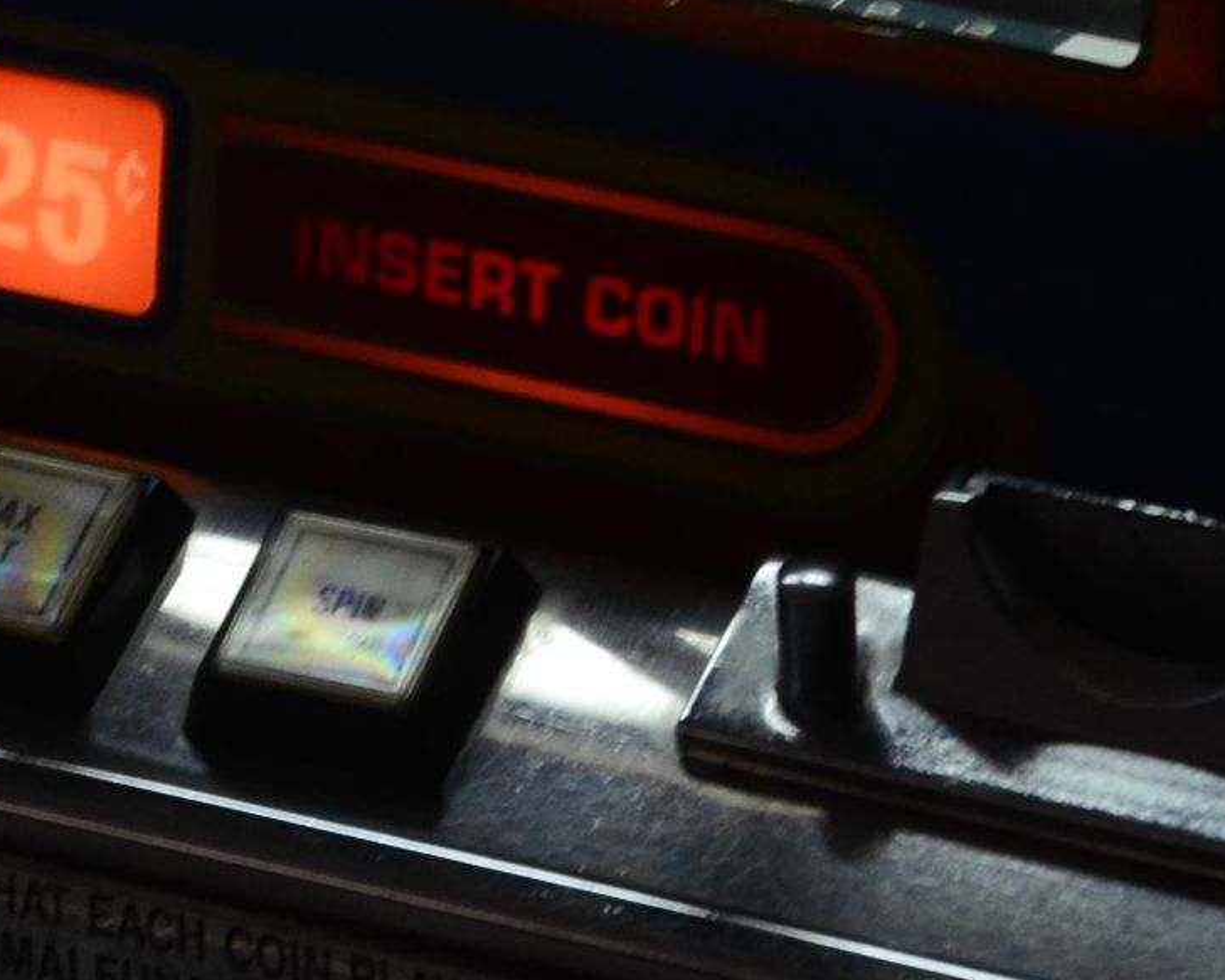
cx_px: 192
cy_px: -364
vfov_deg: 3.3
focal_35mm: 466
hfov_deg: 4.2
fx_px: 16890
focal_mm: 98
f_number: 5.6
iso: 1250
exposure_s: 1/50
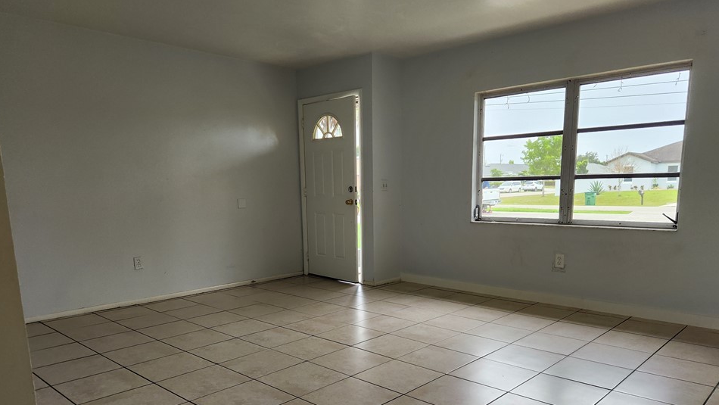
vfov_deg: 42.2
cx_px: 369
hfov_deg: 69.8
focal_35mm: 27
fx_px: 515
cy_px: 278
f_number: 1.8
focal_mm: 5.4
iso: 160
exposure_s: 1/120
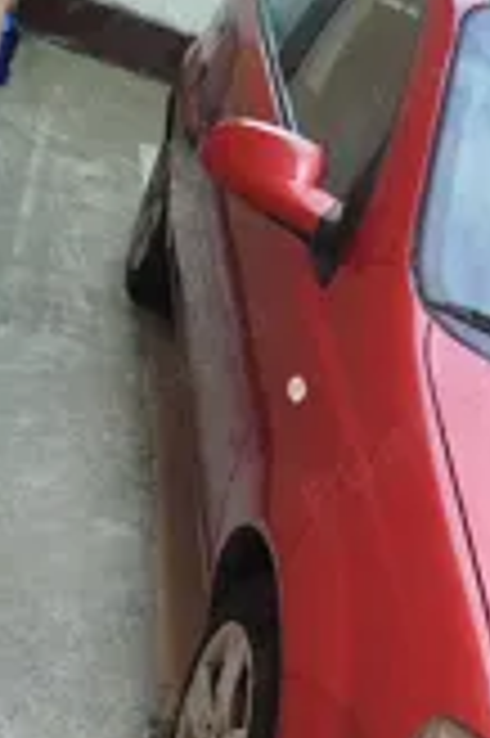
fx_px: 1248
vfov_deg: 32.7
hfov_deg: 20.7
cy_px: 482
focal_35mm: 61
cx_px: 598
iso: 50
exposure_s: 1/106
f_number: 1.7
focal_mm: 5.31
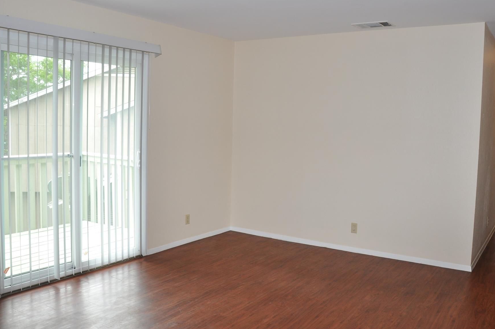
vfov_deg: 40.9
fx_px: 439
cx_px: 287
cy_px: 143
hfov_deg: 58.5
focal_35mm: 32
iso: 360
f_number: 5.6
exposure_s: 1/125
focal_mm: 18
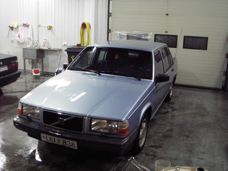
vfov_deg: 37.7
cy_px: 86
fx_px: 250
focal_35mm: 38
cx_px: 114
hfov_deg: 49.0
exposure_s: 1/5
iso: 100
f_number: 3.3
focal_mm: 6.3
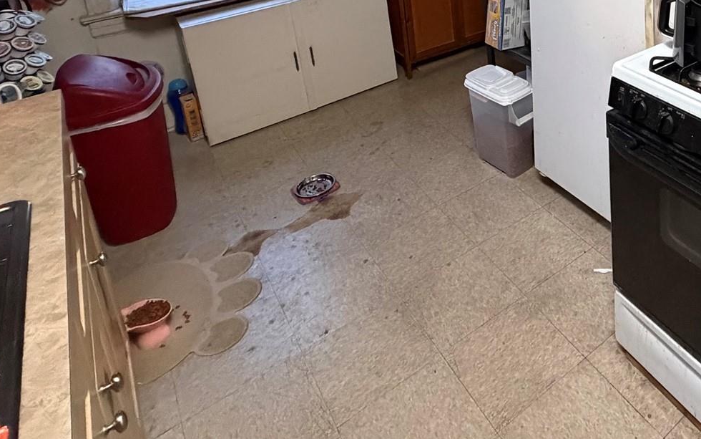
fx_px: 592
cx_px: 599
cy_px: -47
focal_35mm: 31
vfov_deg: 34.8
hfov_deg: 55.1
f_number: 2.2
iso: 640
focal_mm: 2.22
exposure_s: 1/60
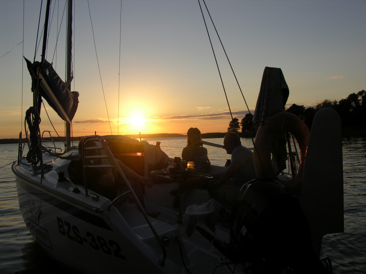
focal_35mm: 35
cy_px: 137
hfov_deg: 52.6
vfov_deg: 40.7
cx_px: 183
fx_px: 370
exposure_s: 1/210
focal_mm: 8.9
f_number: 6.3
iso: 50
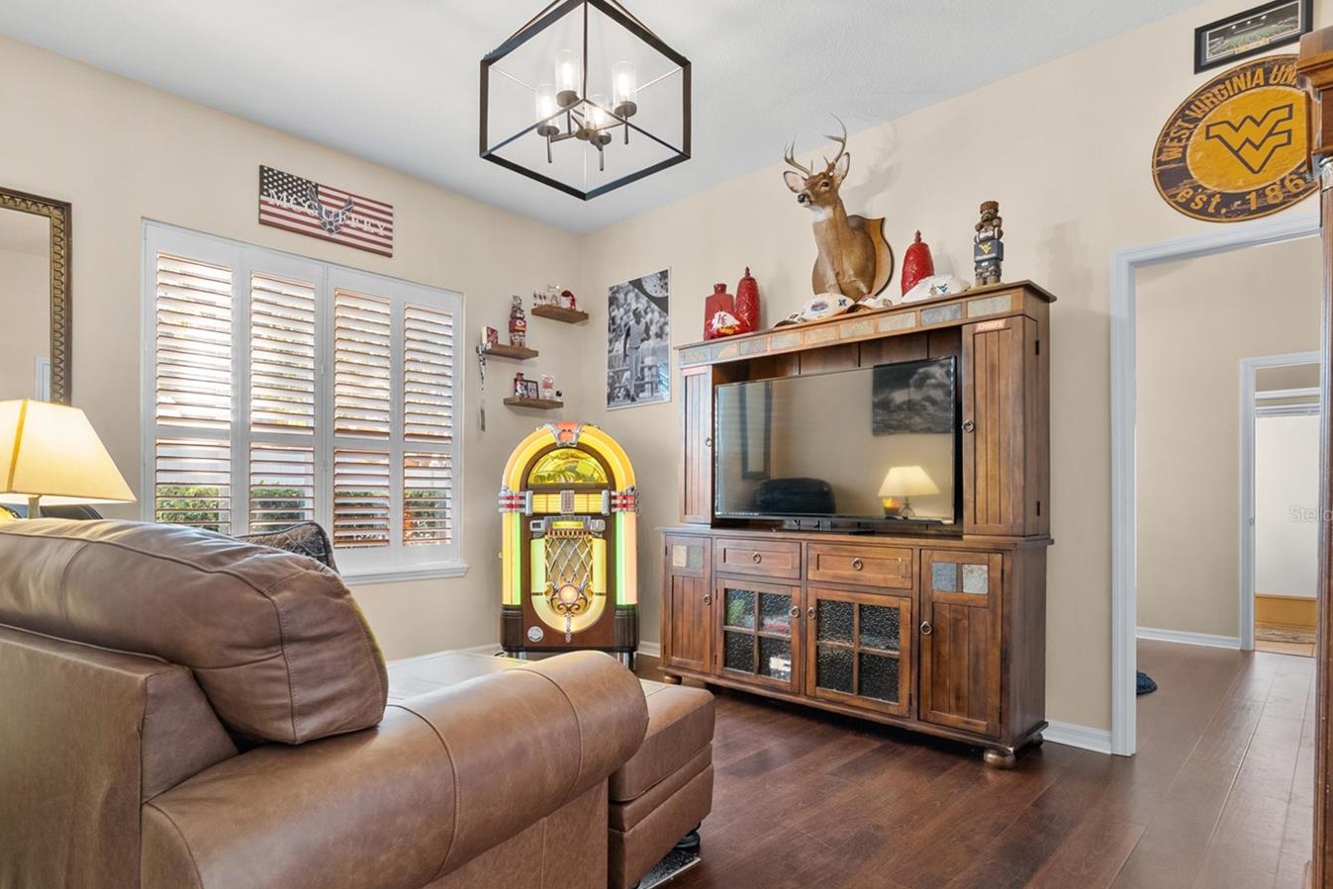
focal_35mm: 19
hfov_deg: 86.5
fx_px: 704
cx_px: 587
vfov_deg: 64.2
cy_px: 513
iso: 320
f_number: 9
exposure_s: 1.3
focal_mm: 16
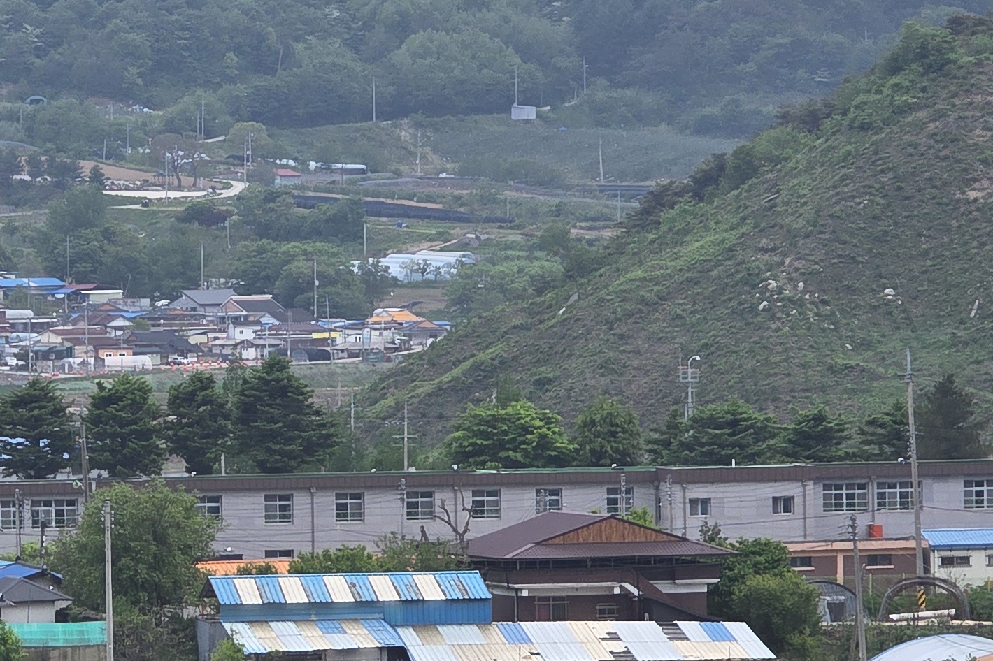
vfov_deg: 4.1
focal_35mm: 337
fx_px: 9293
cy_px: 487
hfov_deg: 6.1
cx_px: -79
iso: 200
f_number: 3.4
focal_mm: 18.6
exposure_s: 1/120
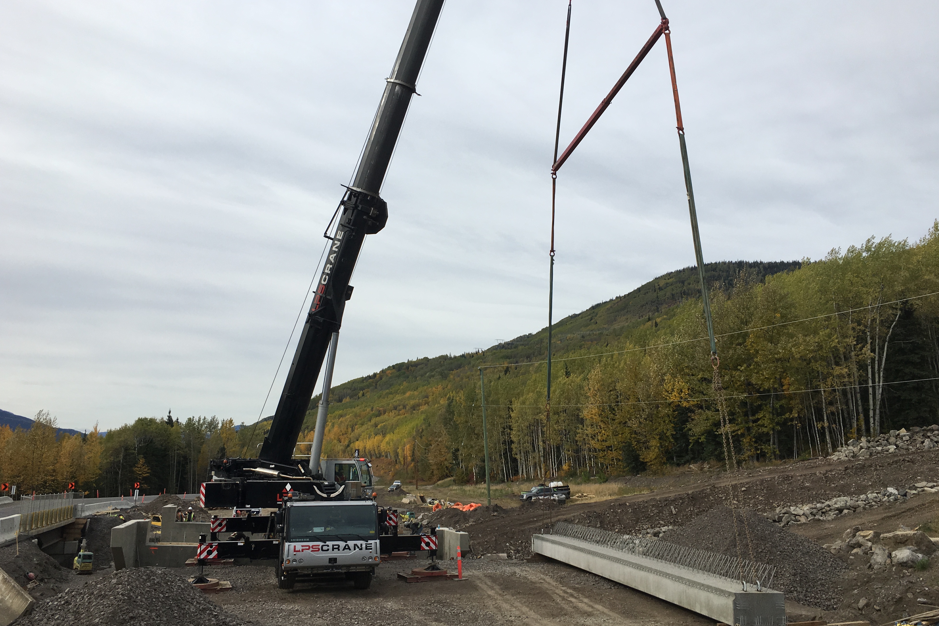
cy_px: 329
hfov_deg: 60.3
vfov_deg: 42.3
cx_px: 463
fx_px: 808
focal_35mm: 31
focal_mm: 4.15
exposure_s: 1/1570
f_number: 2.2
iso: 25
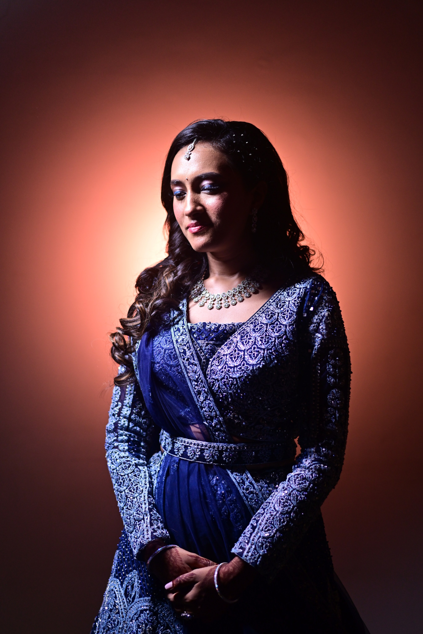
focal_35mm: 50
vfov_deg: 39.6
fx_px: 881
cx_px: 212
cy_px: 317
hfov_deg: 27.0
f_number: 1.8
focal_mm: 50
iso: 640
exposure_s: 1/200
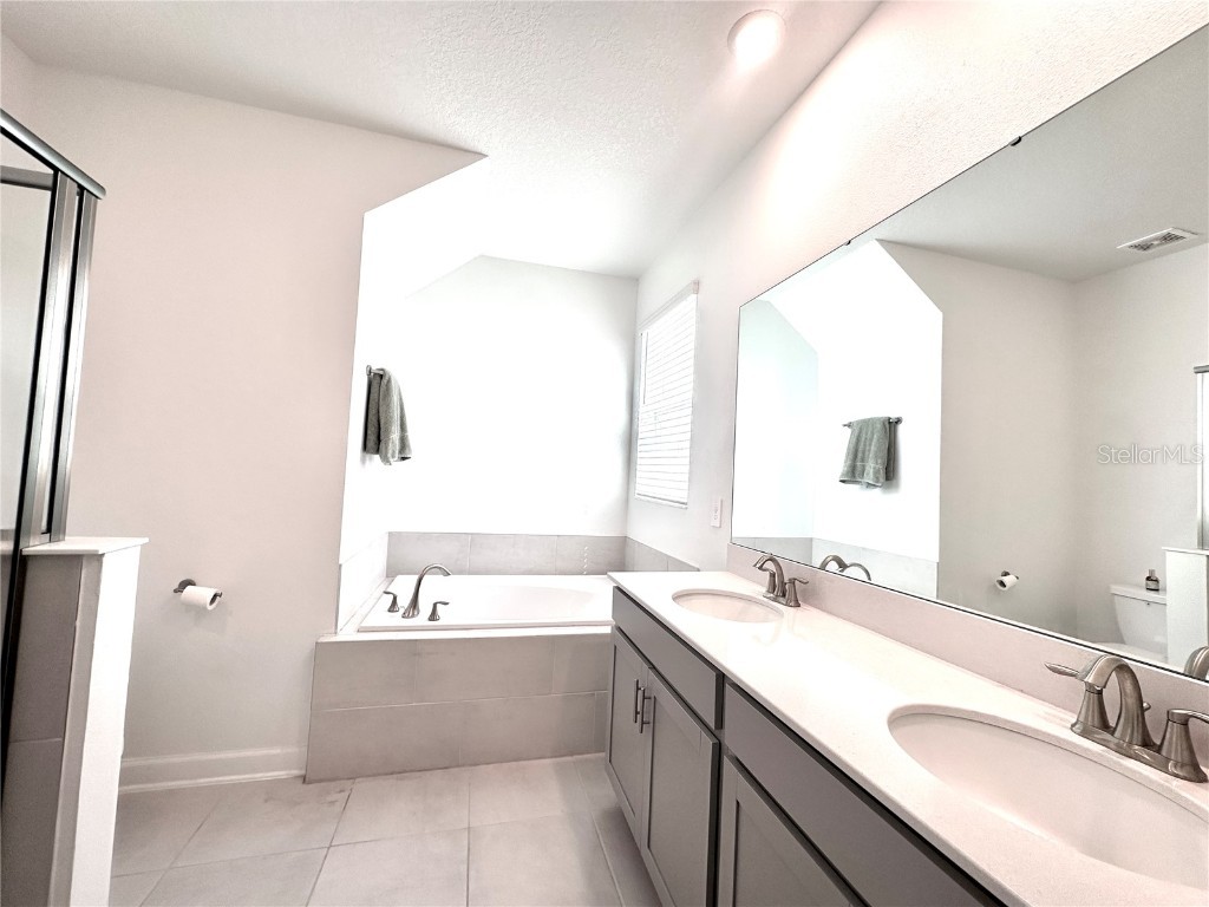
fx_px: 489
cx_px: 604
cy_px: 454
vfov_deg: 85.7
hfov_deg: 102.1
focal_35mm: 14
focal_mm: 2.22
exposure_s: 1/150
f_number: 2.2
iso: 40
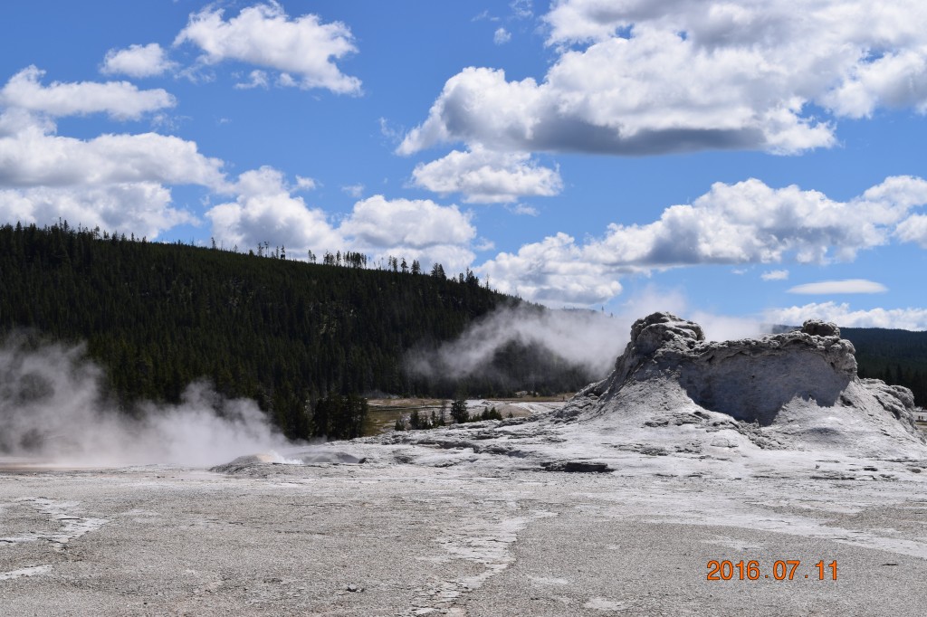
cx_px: 464
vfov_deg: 21.6
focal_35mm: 63
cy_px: 308
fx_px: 1622
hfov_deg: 31.9
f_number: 11
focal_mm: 42
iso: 200
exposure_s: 1/500
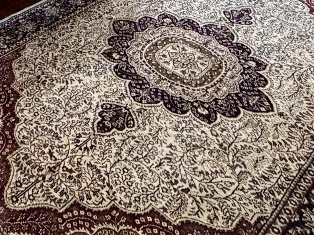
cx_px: 67
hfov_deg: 33.4
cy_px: -214
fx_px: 508
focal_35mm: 56
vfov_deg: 18.7
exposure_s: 1/60
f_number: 2.2
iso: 500
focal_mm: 2.22
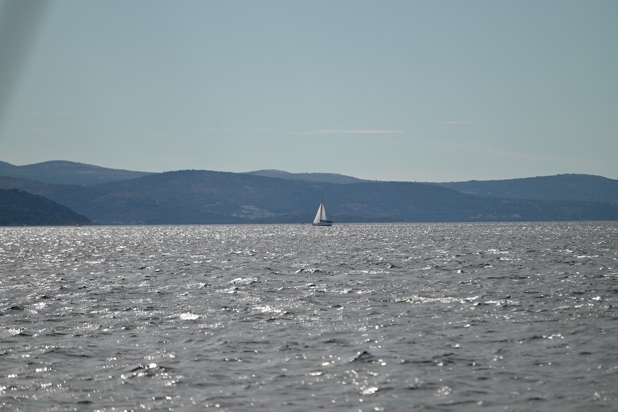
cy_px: 206
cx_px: 309
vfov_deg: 4.6
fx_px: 5150
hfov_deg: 6.9
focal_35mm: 300
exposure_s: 1/1250
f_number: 6.3
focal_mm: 300
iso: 100
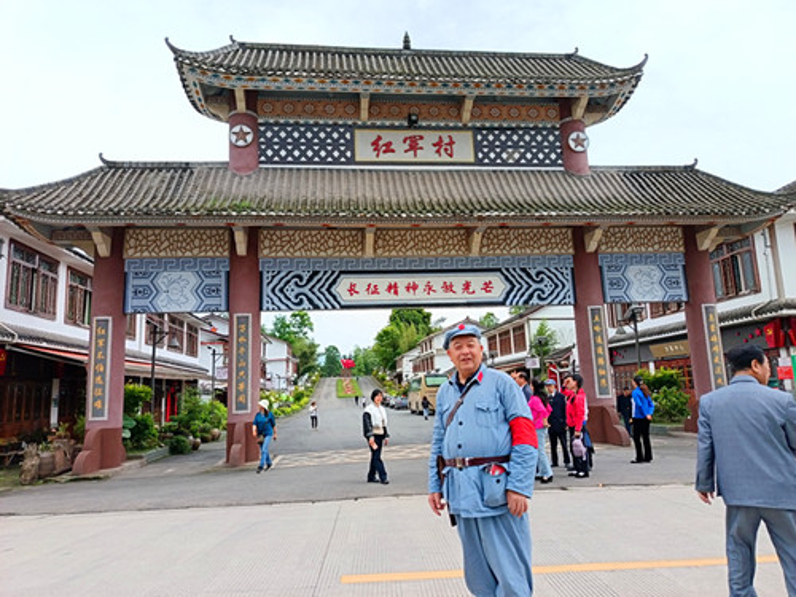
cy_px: 298
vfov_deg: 56.8
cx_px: 398
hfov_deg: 71.6
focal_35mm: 24
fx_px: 552
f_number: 1.75
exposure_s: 1/265
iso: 100
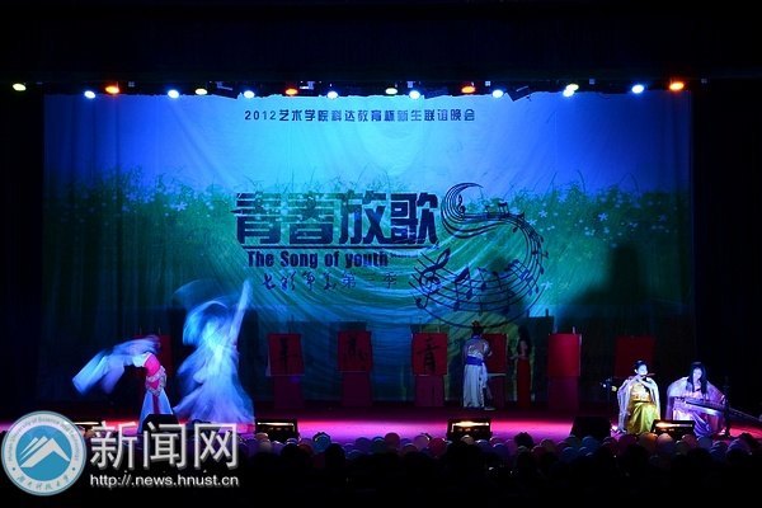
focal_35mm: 57
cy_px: 254
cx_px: 381
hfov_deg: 35.1
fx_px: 1206
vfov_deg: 23.8
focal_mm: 38
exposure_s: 1/1.6
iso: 100
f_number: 16
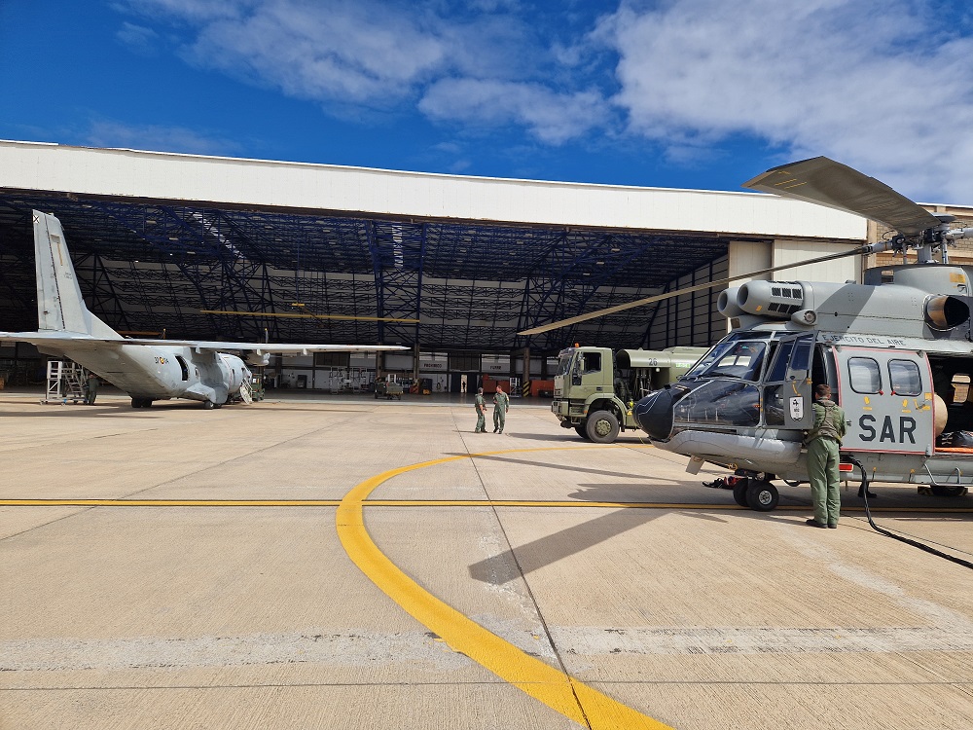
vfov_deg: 58.9
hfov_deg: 73.9
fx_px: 646
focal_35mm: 23
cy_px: 365
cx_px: 486
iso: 50
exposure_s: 1/2888
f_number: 1.8
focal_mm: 5.4
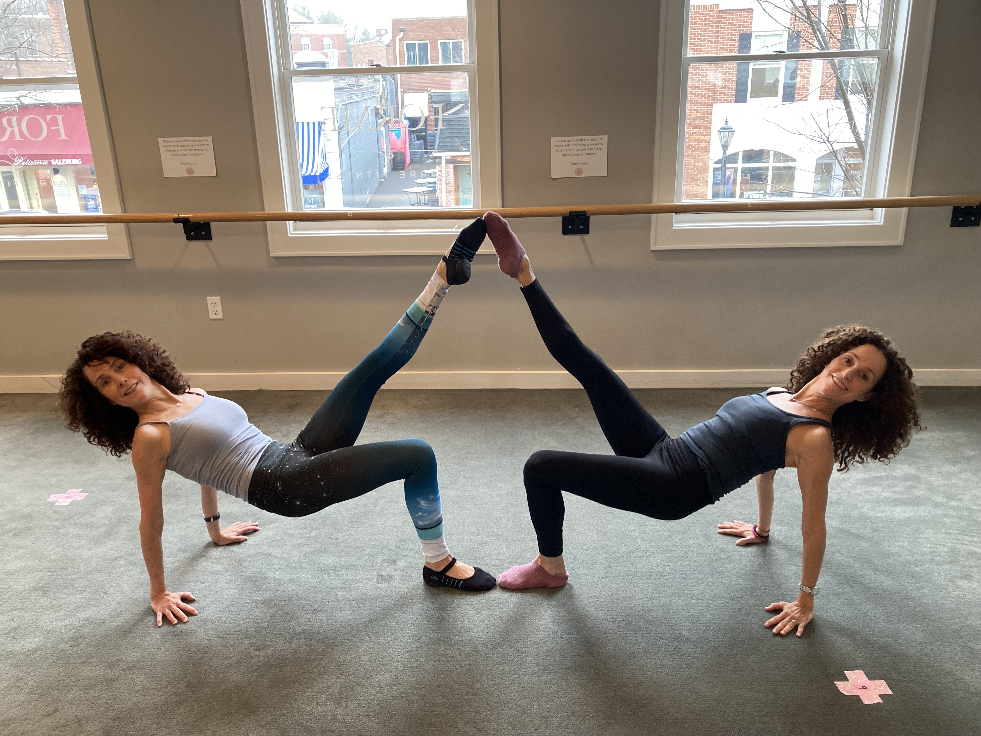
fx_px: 794
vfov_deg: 49.7
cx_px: 490
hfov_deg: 63.4
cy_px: 368
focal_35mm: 28
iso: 125
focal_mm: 3.99
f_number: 1.8
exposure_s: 1/60
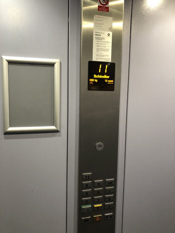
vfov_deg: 63.4
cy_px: 116
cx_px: 88
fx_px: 189
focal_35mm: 28
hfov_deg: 49.8
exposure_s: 1/15
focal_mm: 3.99
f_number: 1.8
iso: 40
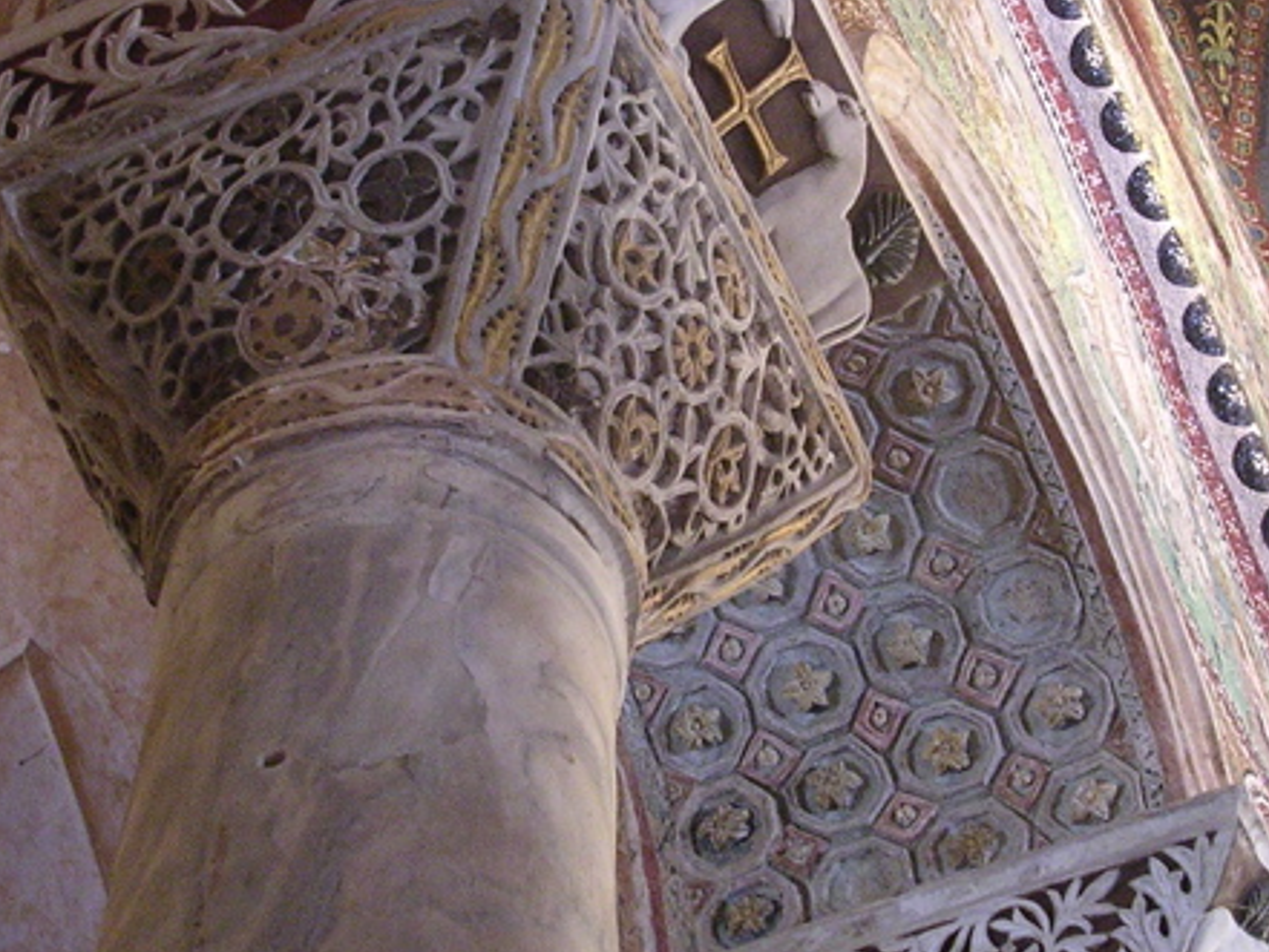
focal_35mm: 78
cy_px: 368
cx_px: 725
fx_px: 2860
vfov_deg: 18.9
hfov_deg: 25.0
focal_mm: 6.6
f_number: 3
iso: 355
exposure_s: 1/2.9
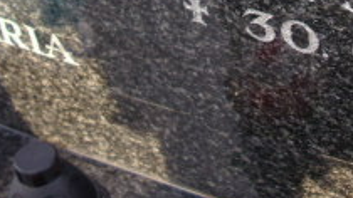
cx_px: 464
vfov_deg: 9.7
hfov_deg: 16.4
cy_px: -62
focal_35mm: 123
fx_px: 1151
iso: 50
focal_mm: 6.2
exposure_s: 1/109
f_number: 2.8
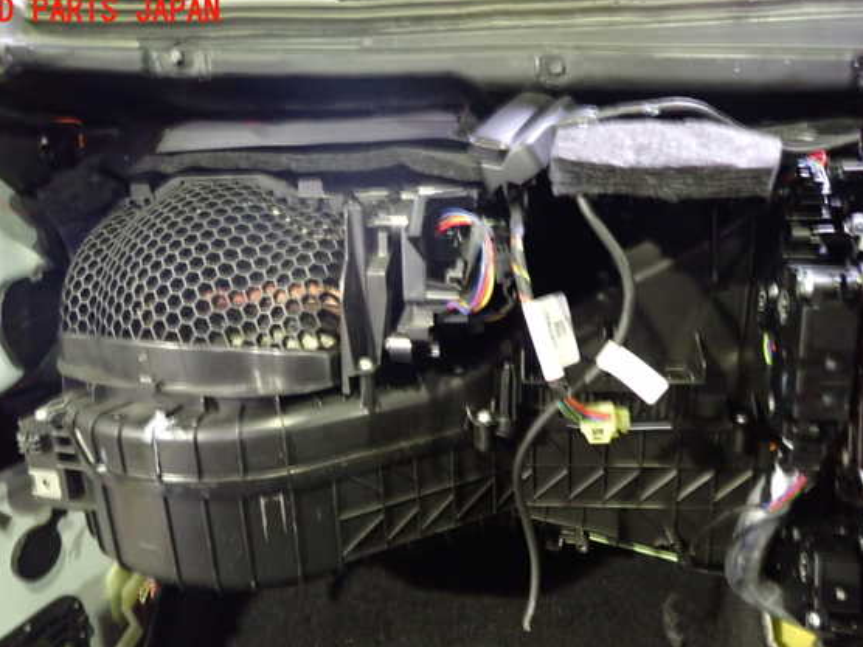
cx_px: 404
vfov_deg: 51.3
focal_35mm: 27
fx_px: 673
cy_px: 341
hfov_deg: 65.3
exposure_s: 1/8
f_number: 2
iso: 1000
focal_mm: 4.5
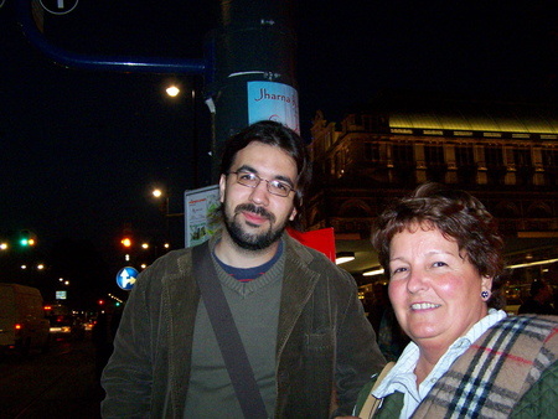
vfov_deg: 37.8
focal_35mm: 38
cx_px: 279
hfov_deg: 49.0
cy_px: 210
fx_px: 613
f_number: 2.8
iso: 400
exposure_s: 1/60
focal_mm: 6.3
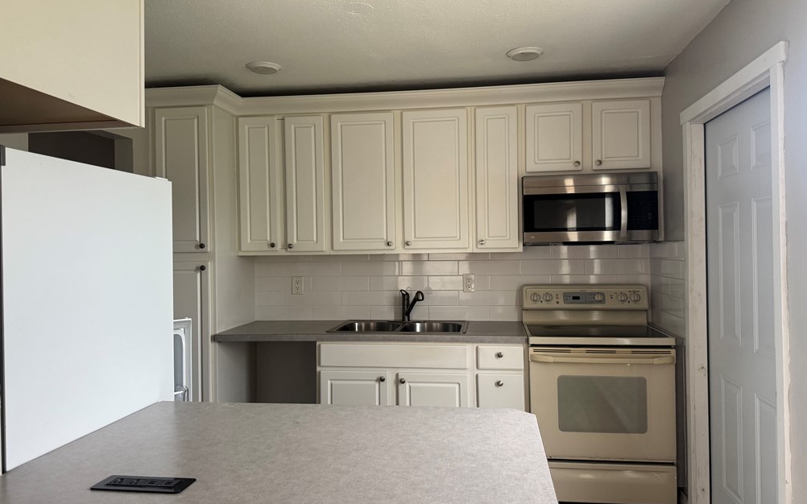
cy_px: 249
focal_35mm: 26
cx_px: 410
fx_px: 572
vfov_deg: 47.6
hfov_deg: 70.4
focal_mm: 6.76
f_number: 1.78
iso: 200
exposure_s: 1/84
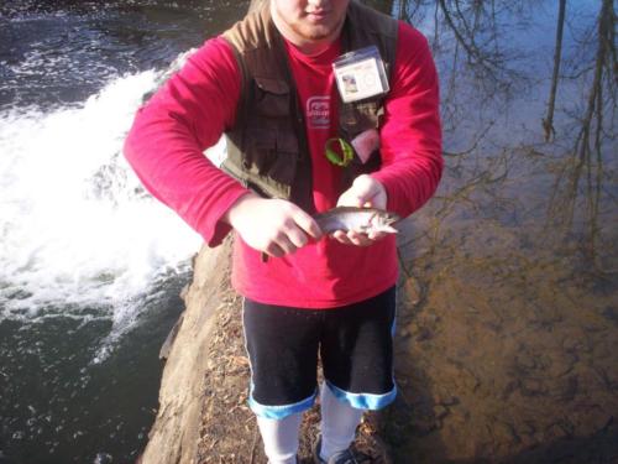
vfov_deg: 39.7
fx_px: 643
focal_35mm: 36
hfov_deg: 51.4
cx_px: 309
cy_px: 232
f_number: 4.5
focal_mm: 6
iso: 100
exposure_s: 1/132
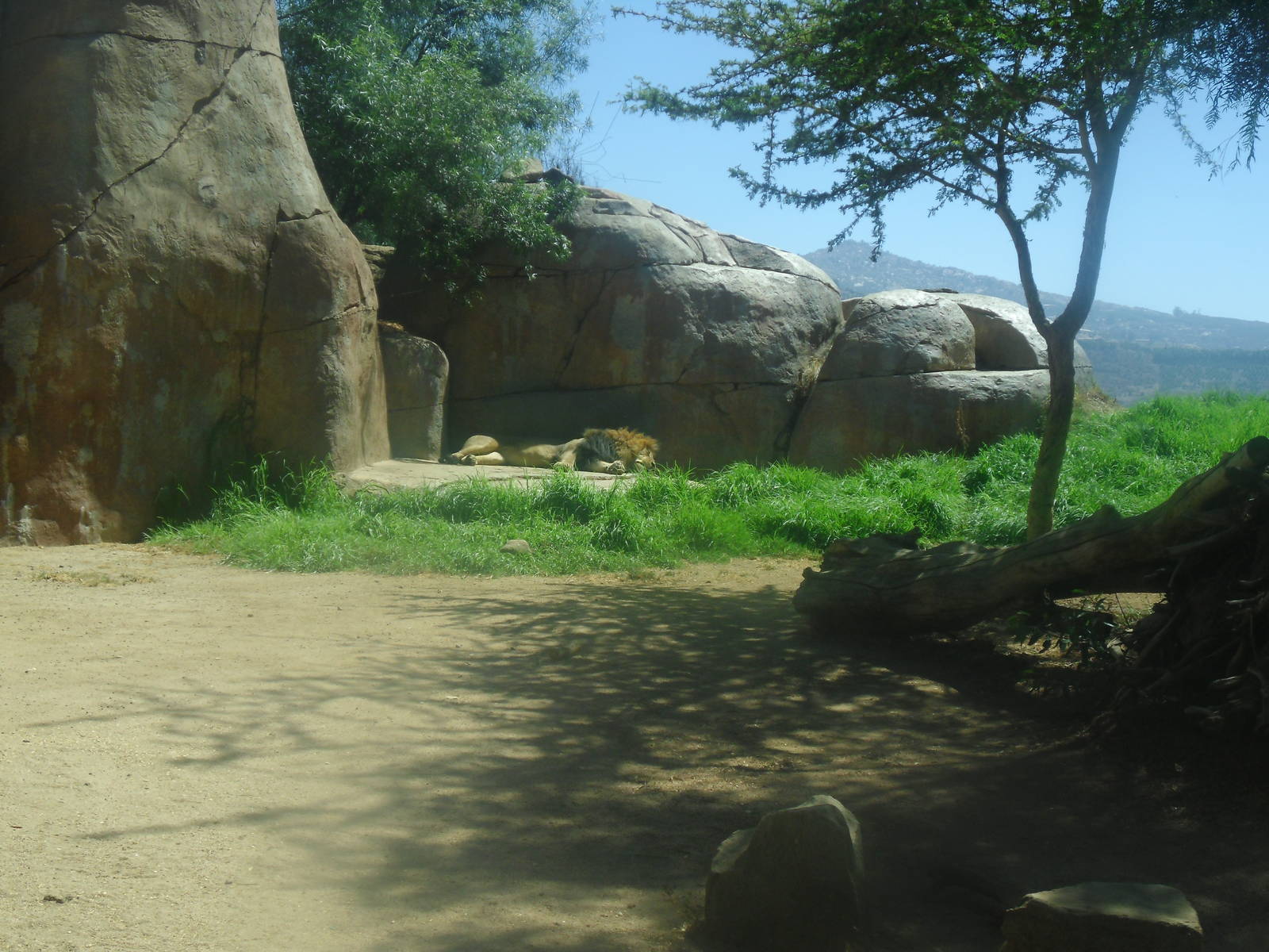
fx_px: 1980
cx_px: 634
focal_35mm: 54
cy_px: 476
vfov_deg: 27.0
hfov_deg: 35.5
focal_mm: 9.8
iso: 100
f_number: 4.8
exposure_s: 1/400
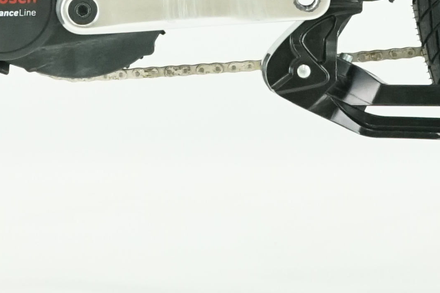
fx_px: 4008
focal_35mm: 328
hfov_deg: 6.3
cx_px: 92
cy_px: -410
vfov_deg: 4.1
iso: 2500
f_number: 5.6
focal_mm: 58
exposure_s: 1/200
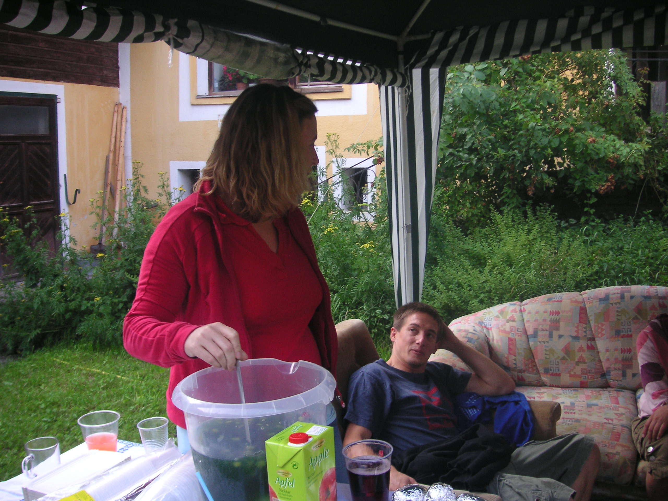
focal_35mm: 37
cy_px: 250
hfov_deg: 50.1
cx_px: 334
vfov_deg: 38.7
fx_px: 714
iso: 50
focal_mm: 6.1
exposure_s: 1/90
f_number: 2.8
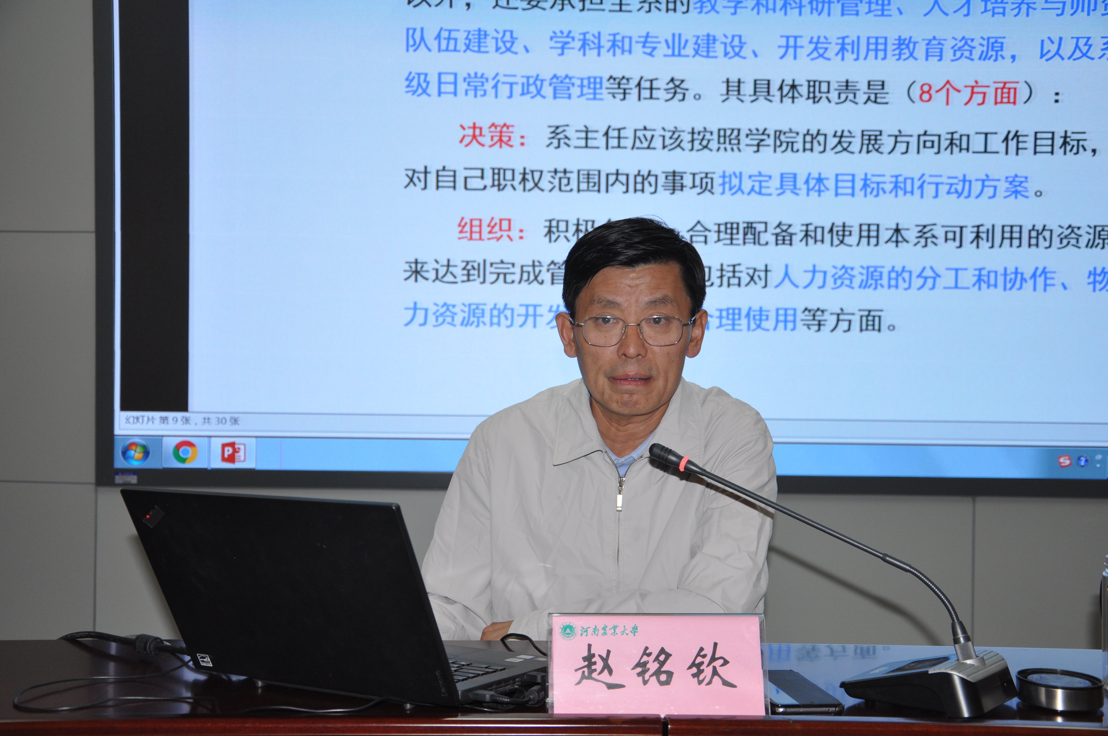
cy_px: 368
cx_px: 554
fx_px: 1476
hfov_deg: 41.2
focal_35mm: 48
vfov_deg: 28.0
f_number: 4.2
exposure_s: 1/125
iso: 500
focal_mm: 32
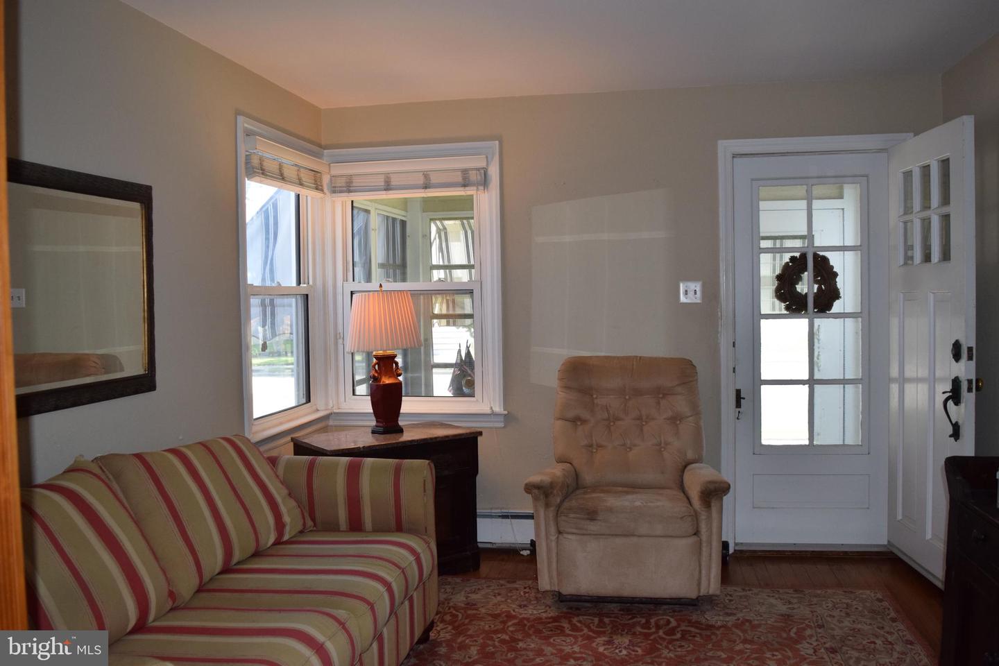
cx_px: 500
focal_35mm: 32
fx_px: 874
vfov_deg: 41.7
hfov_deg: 59.5
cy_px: 333
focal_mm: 21
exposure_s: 1/160
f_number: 5.6
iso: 800
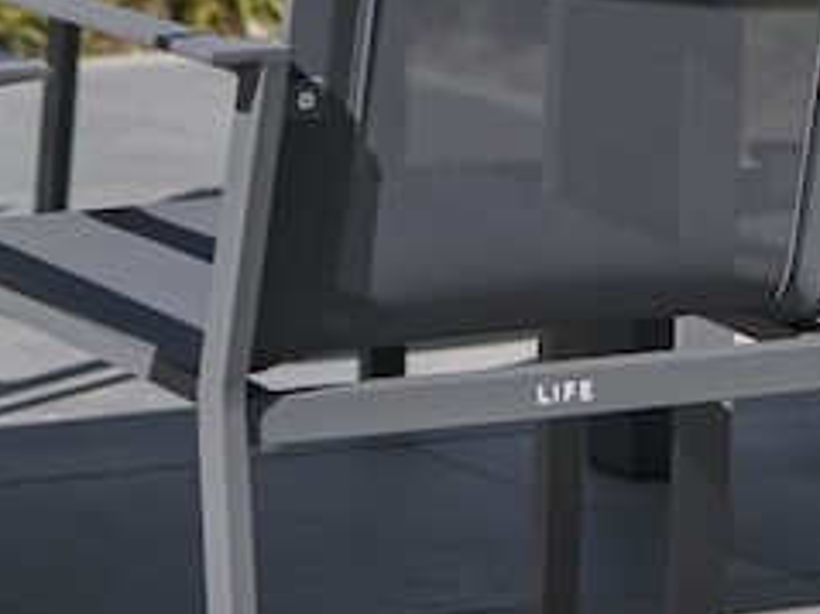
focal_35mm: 457
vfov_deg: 3.2
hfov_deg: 4.3
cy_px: 99
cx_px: 309
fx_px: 10820
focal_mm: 105
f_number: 4.5
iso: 100
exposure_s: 1/800
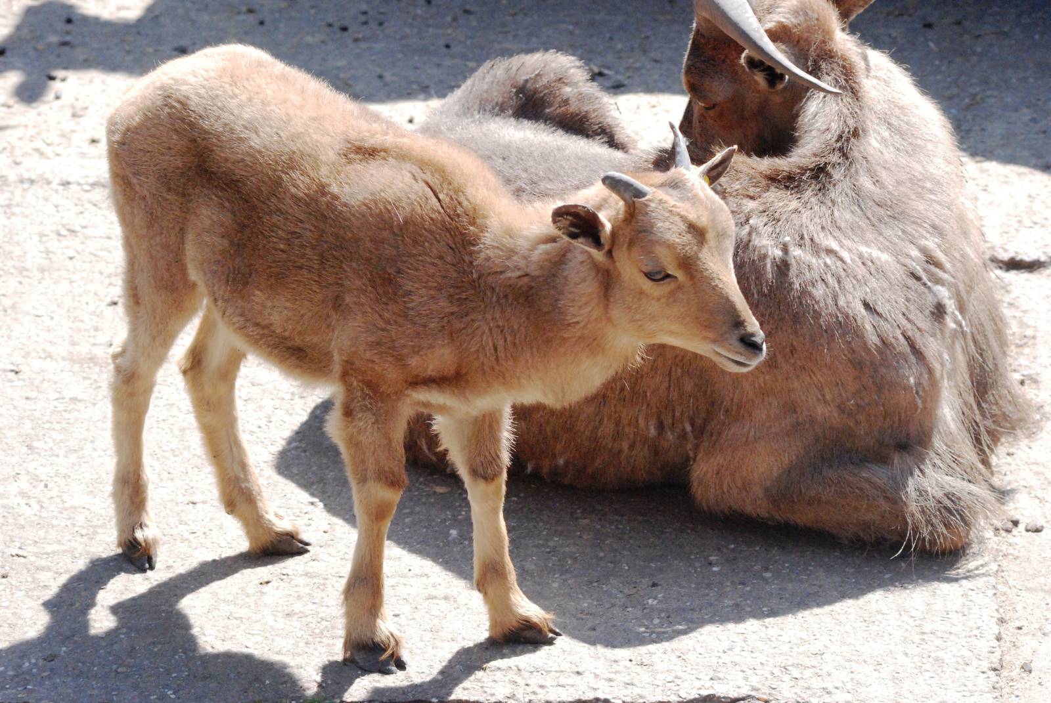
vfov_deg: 9.7
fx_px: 4165
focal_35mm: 142
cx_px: 526
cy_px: 352
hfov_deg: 14.4
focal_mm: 95
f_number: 8
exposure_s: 1/1000
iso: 1600
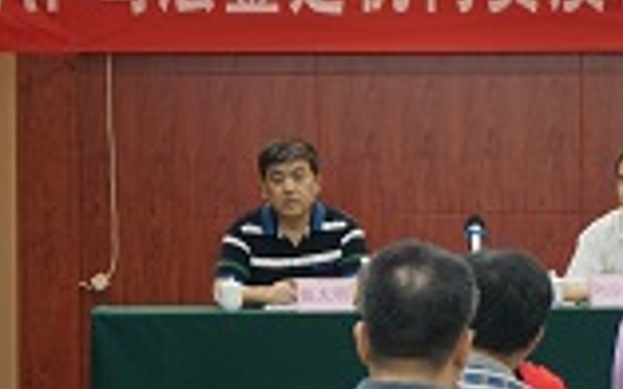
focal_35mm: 268
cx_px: 631
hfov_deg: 7.8
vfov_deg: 4.9
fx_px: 4542
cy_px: 232
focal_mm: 55
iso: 800
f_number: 4
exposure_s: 1/100
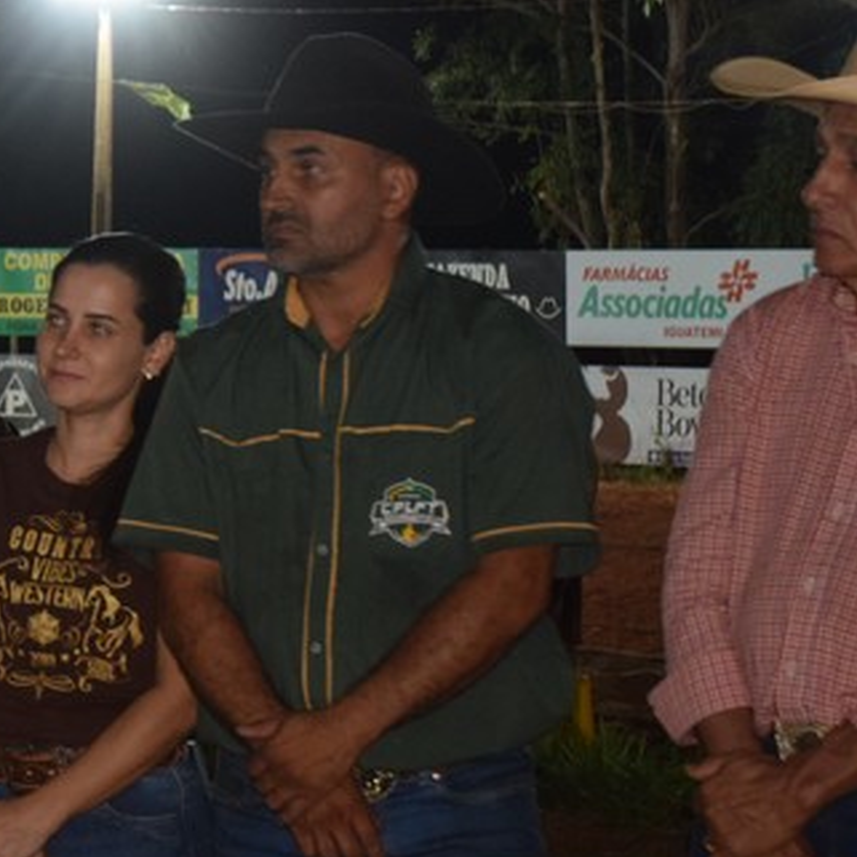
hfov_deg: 10.8
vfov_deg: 11.1
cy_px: 371
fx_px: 4398
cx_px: -334
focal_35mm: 157
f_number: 4.2
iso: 1400
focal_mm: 44
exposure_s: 1/60
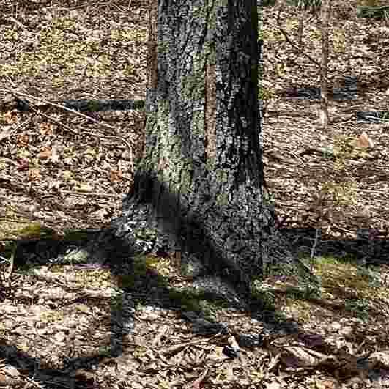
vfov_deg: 13.0
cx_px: -323
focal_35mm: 133
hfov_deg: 12.0
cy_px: 41
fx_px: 1691
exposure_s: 1/1147
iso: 32
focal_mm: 4.25
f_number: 1.8
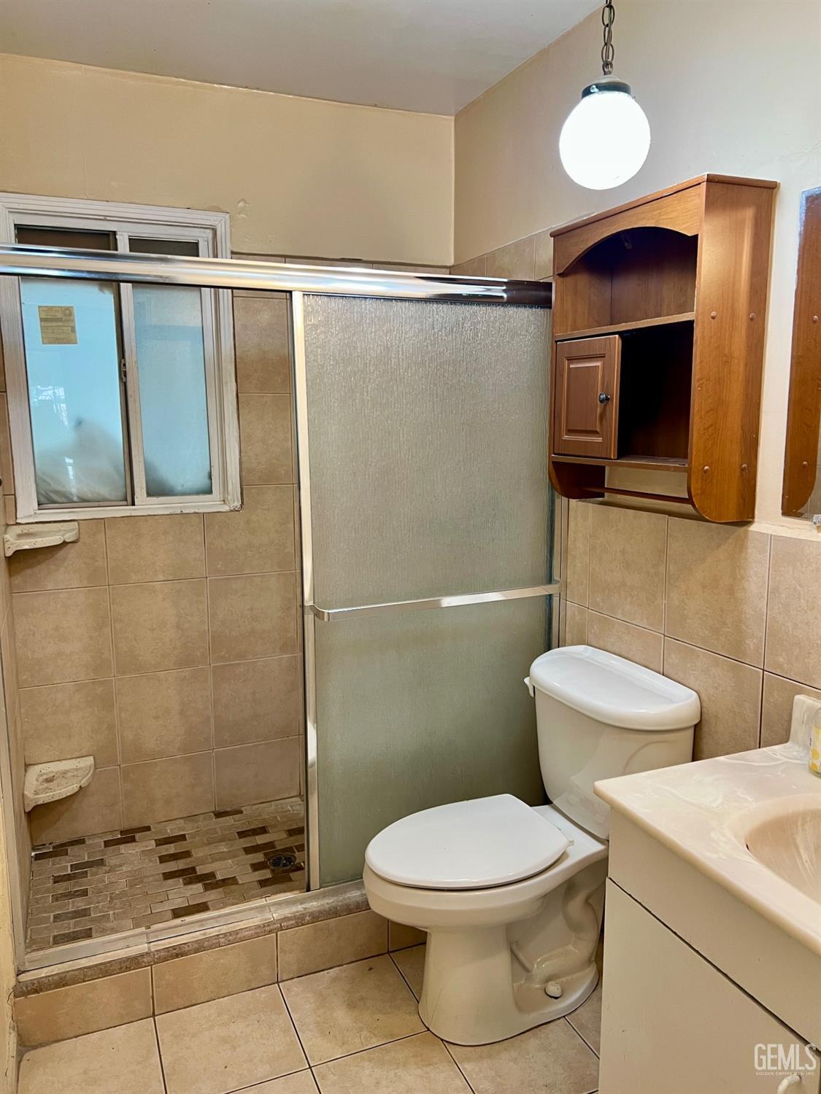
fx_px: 822
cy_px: 547
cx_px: 410
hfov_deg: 53.1
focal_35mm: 26
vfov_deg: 67.3
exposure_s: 1/60
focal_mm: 5.7
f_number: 1.5
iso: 100
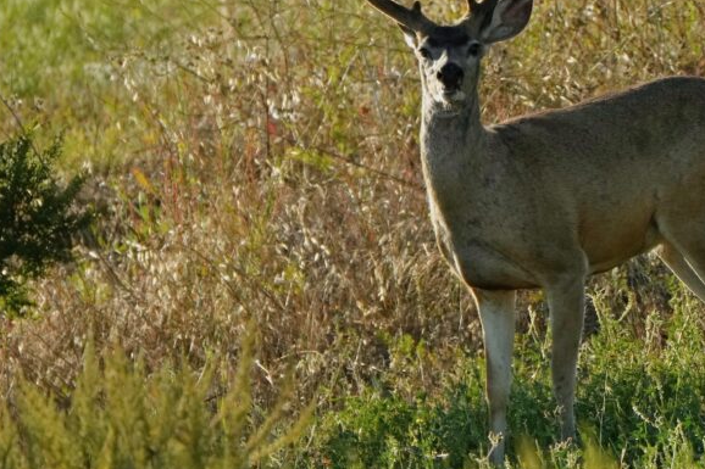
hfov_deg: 2.9
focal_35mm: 709
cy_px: 150
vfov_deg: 1.9
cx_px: 573
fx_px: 13880
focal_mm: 400
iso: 800
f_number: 6.3
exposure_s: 1/2500
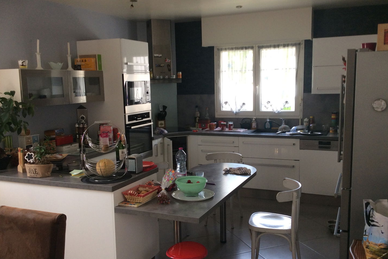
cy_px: 137
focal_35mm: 37
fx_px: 399
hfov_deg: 51.9
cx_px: 191
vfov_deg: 35.9
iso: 40
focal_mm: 3.3
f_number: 2.4
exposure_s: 1/33
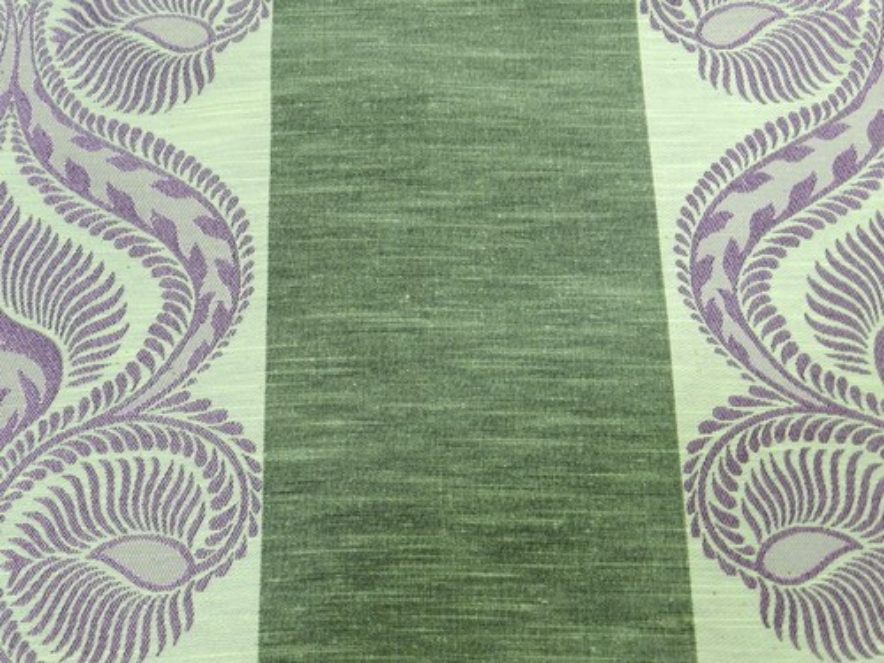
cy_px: 332
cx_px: 442
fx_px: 1532
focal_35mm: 60
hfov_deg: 32.2
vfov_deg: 24.4
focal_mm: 10.7
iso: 400
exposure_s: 1/10
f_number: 4.6
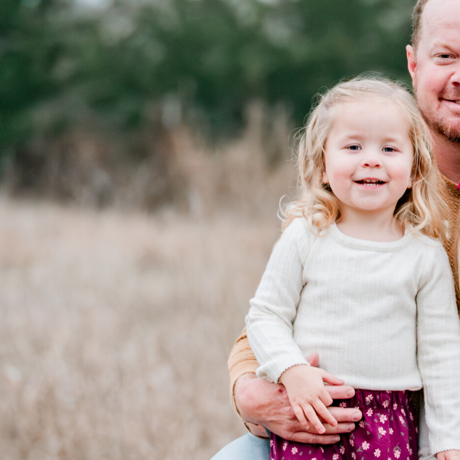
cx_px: 500
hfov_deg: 7.1
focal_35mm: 245
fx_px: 3683
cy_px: 308
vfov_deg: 7.1
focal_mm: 105
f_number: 2.8
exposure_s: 1/400
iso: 2000
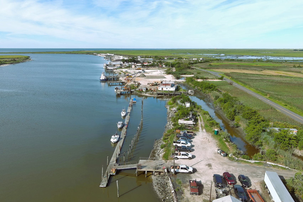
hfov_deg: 63.7
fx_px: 244
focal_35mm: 29
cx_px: 152
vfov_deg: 45.0
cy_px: 101
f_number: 2.8
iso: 100
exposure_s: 1/1000
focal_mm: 10.57
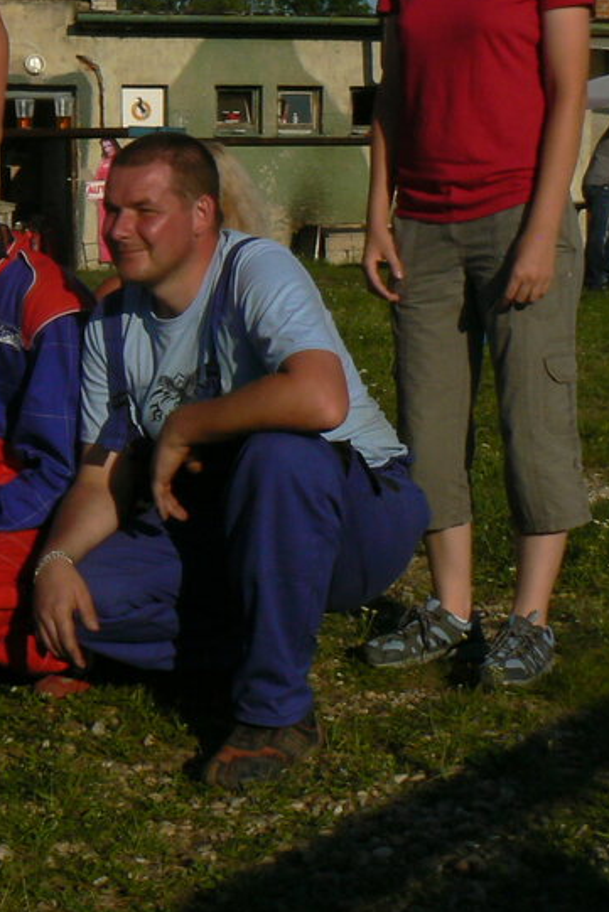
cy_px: 342
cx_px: -32
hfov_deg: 16.1
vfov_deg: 24.4
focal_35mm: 83
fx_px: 2105
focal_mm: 6
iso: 80
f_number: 8
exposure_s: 1/1000
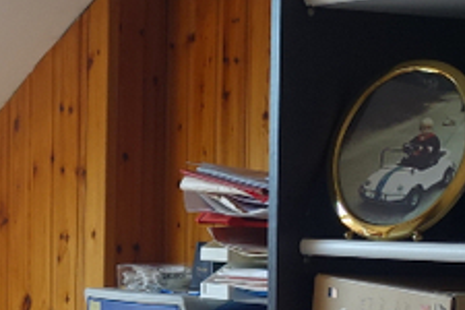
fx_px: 1860
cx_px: -141
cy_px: 238
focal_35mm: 144
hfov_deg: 13.7
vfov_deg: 9.5
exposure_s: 1/60
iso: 125
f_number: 2.8
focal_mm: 8.8
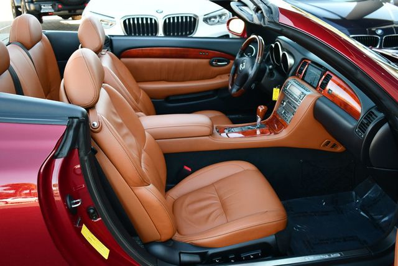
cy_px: 133
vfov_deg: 36.9
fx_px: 398
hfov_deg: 53.1
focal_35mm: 36
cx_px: 199
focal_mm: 18
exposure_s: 1/250
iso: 500
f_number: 3.5
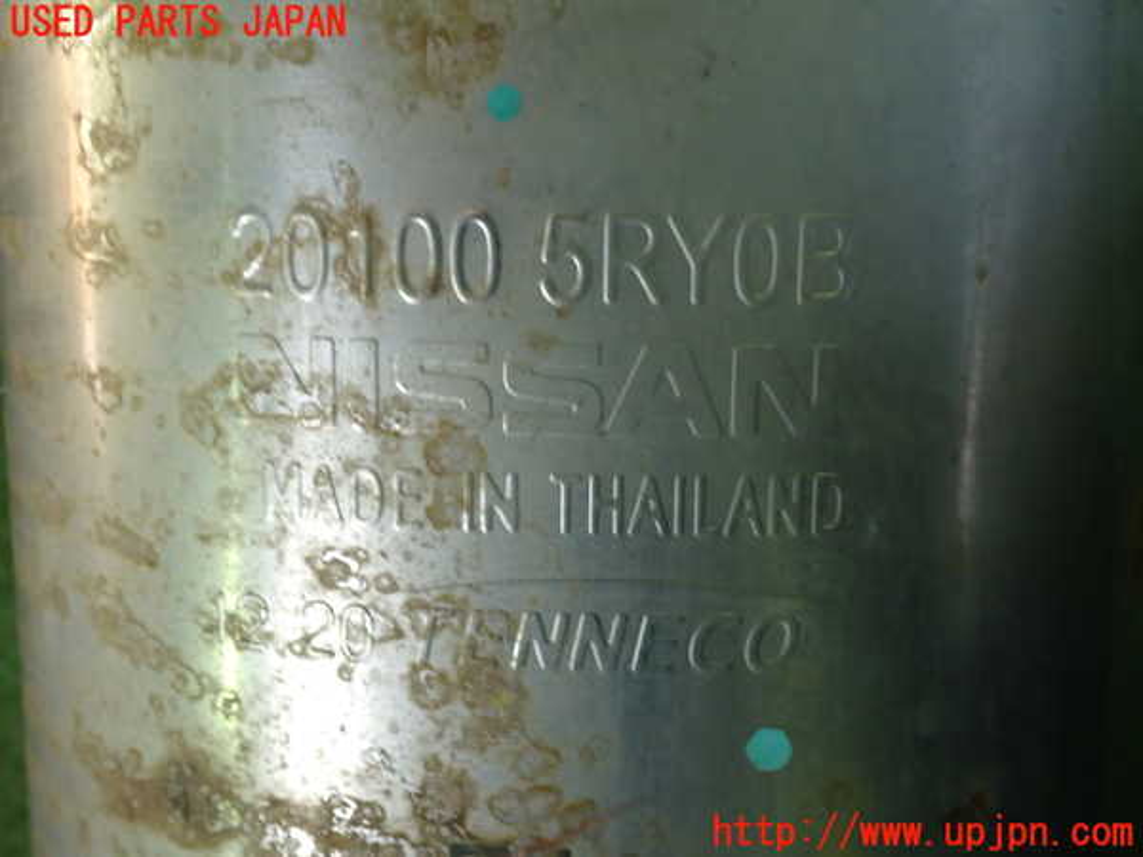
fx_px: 1255
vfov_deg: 37.7
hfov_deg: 49.0
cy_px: 428
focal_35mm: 38
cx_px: 572
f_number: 2.7
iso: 320
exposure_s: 1/40
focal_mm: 6.83
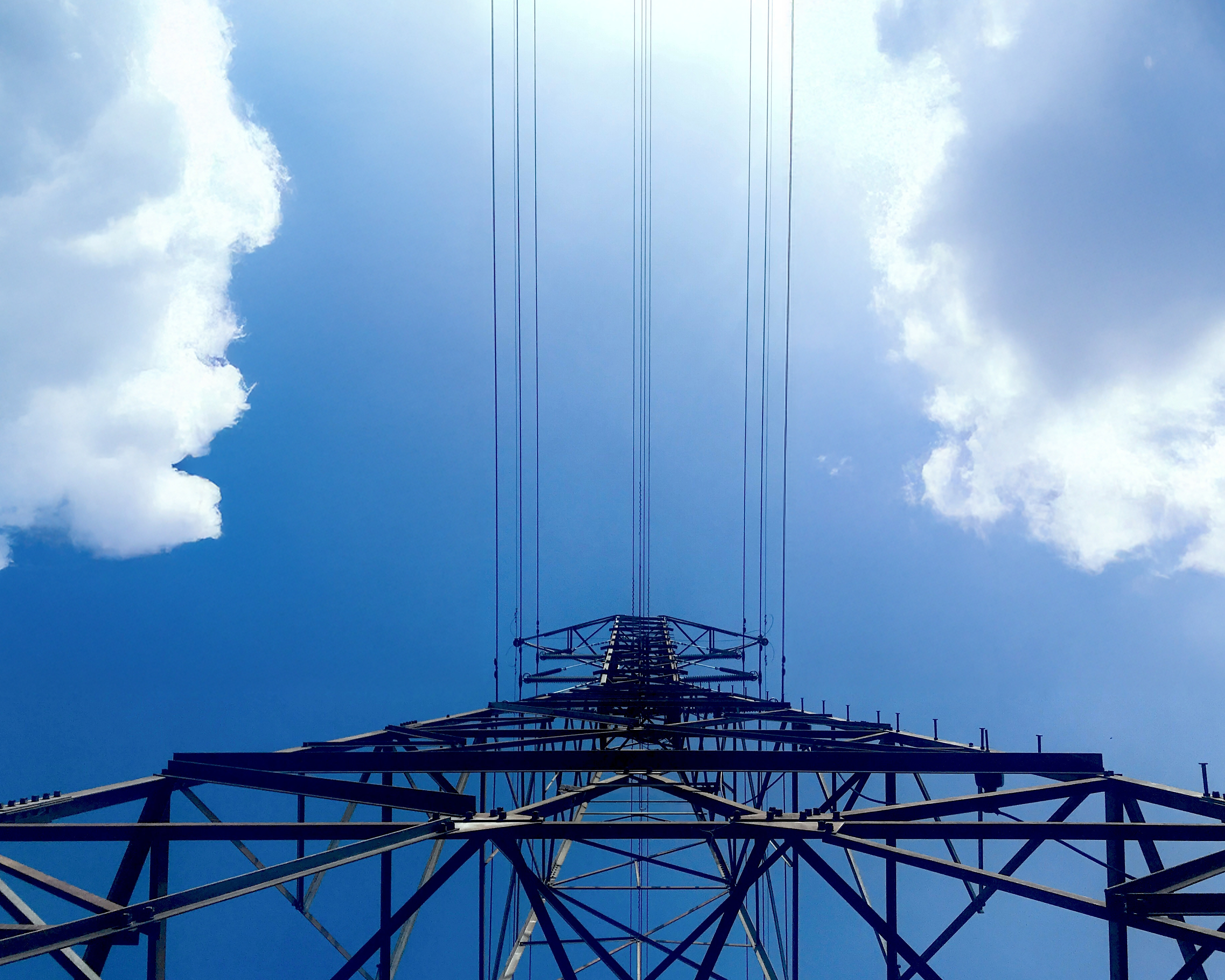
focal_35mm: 30
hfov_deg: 58.7
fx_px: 1088
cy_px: 491
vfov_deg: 48.5
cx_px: 647
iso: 25
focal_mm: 4
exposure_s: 1/5051
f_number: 1.8
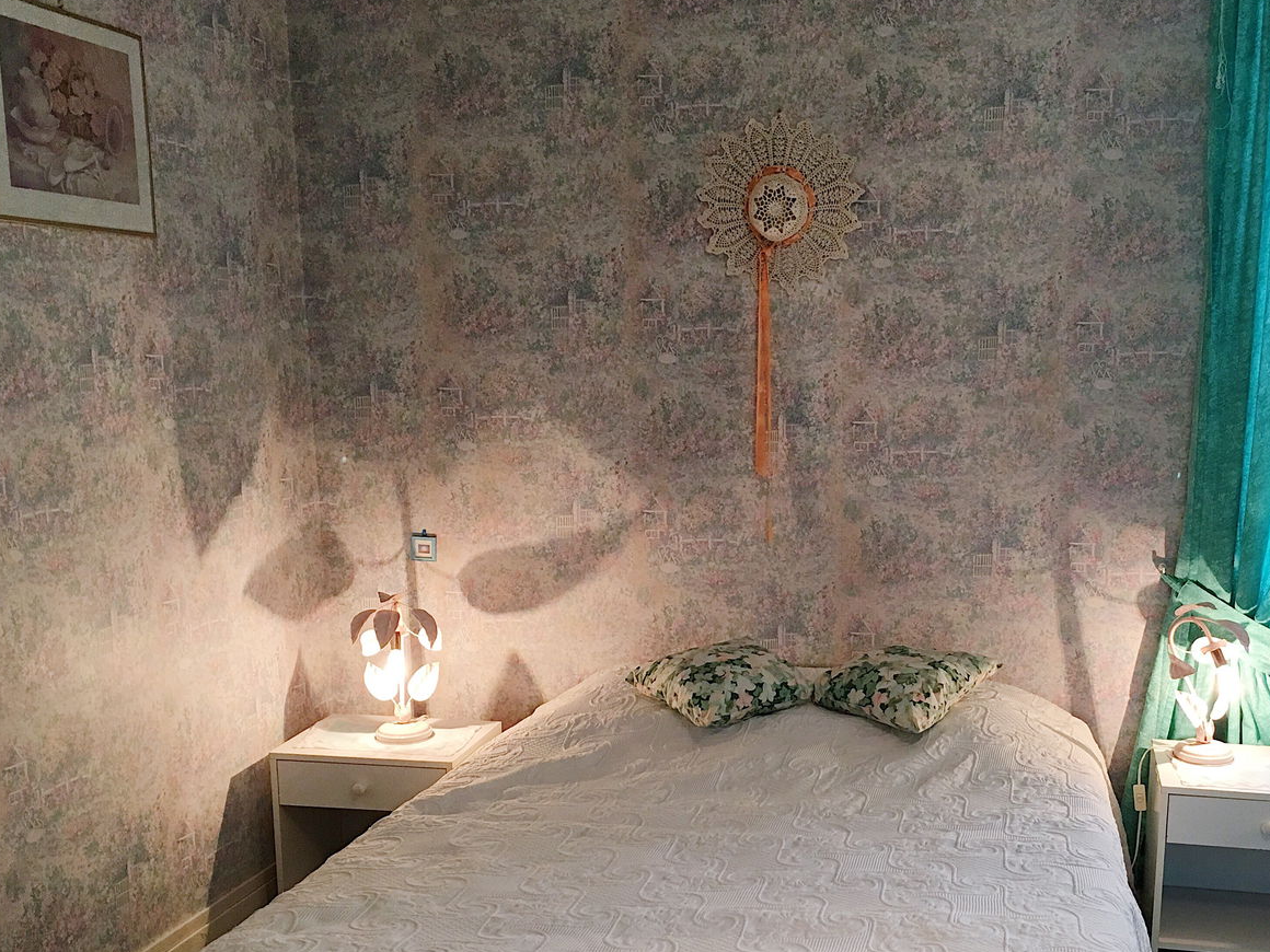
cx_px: 796
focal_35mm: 40
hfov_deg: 46.4
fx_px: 1468
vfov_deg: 35.7
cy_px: 605
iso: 64
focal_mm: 4.15
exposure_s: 1/33
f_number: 2.2
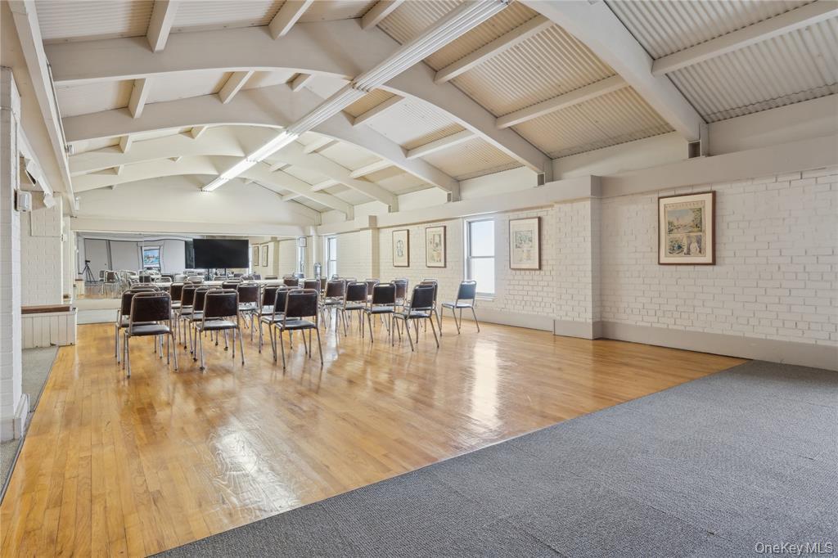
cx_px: 419
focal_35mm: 20
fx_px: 465
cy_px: 279
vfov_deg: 61.9
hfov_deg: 84.0
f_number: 14
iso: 640
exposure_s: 1/3.33
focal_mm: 20
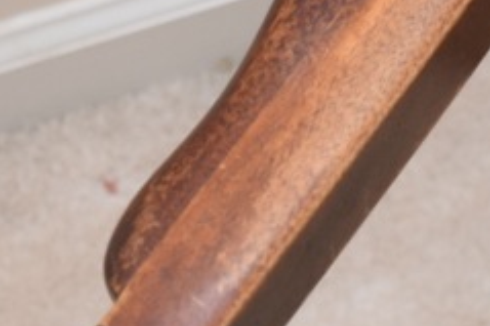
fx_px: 3591
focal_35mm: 264
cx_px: 431
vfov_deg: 5.2
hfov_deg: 7.8
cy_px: -77
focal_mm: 42
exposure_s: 1/60
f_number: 5
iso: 800
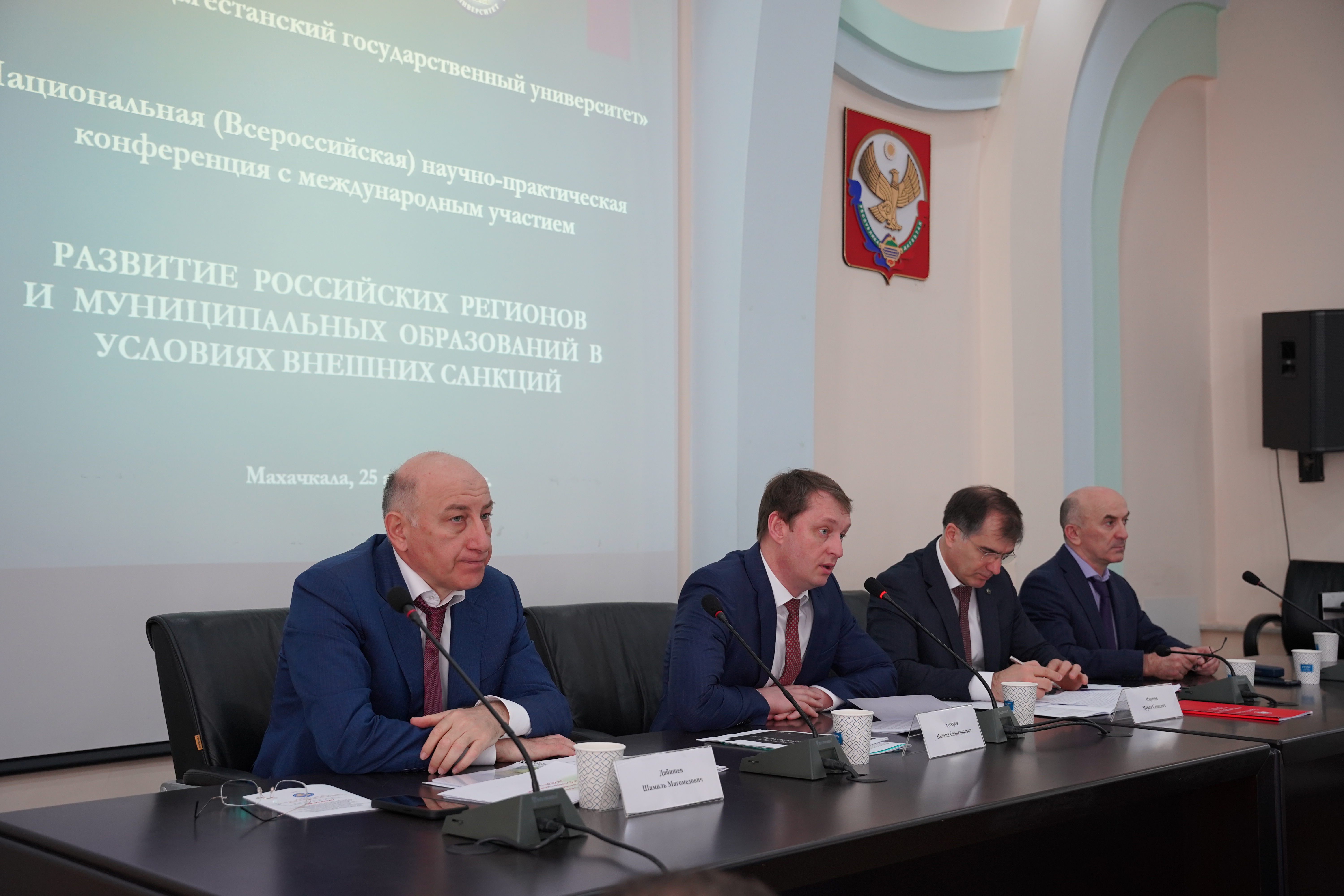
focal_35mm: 40
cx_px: 672
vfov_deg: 33.4
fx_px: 1493
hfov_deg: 48.5
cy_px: 448
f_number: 4
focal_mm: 40
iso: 1250
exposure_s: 1/160
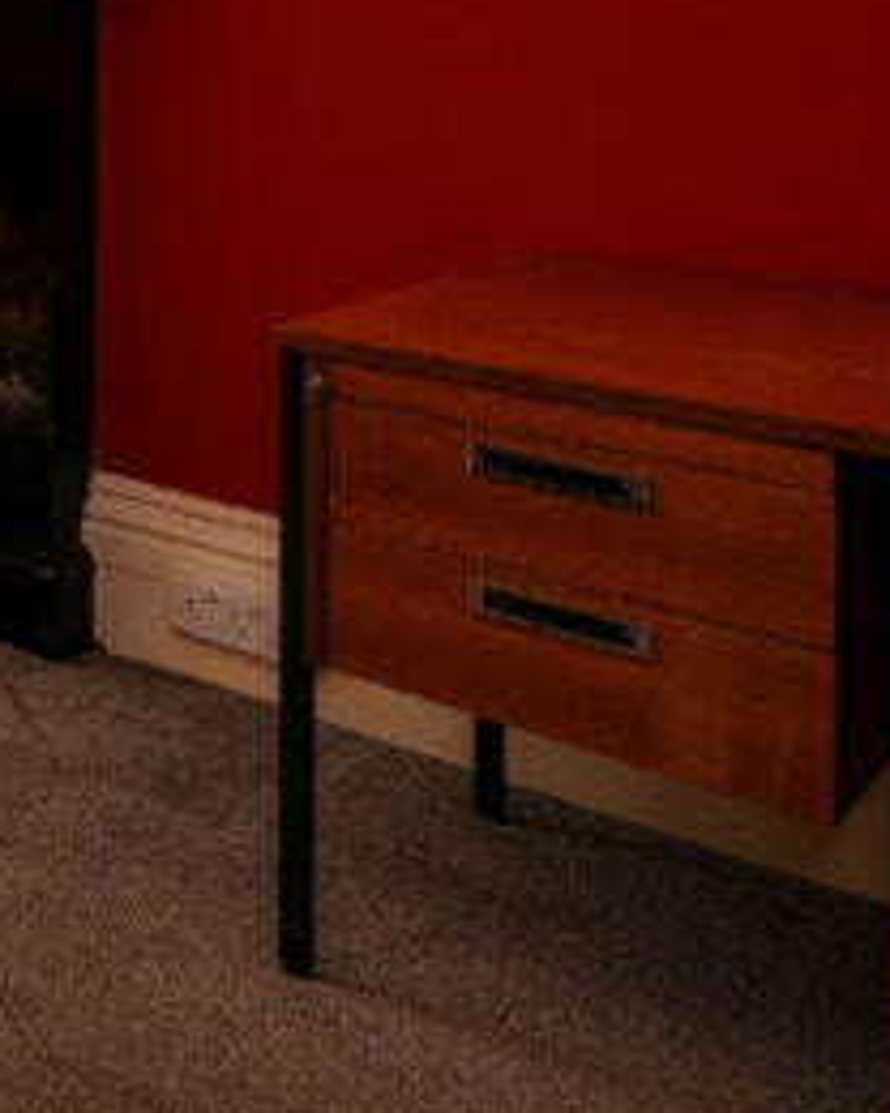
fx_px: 1580
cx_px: -911
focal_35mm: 48
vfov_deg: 35.5
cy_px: 28
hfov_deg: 18.8
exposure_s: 1/60
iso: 200
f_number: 8
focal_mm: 8.6
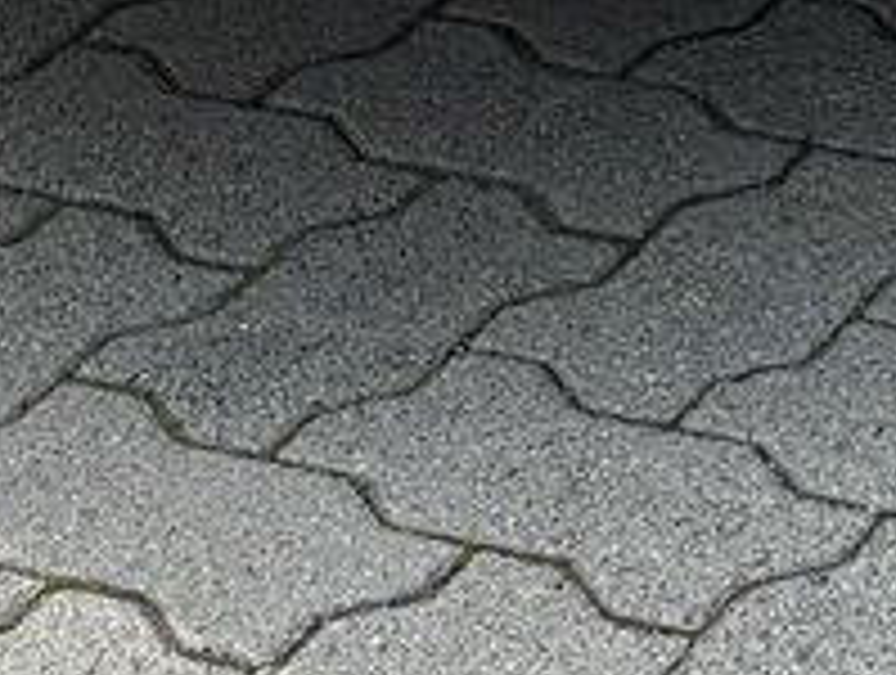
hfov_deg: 7.4
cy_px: -729
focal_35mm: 267
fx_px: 6924
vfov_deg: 5.5
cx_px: 950
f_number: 2
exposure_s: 1/600
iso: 25
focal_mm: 6
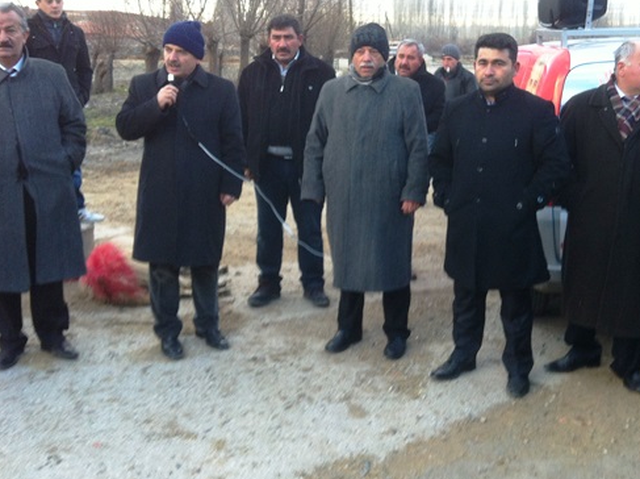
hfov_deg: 41.1
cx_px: 386
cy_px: 201
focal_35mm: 46
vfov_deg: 31.4
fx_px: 849
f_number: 2.8
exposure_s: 1/50
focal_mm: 3.85
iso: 100
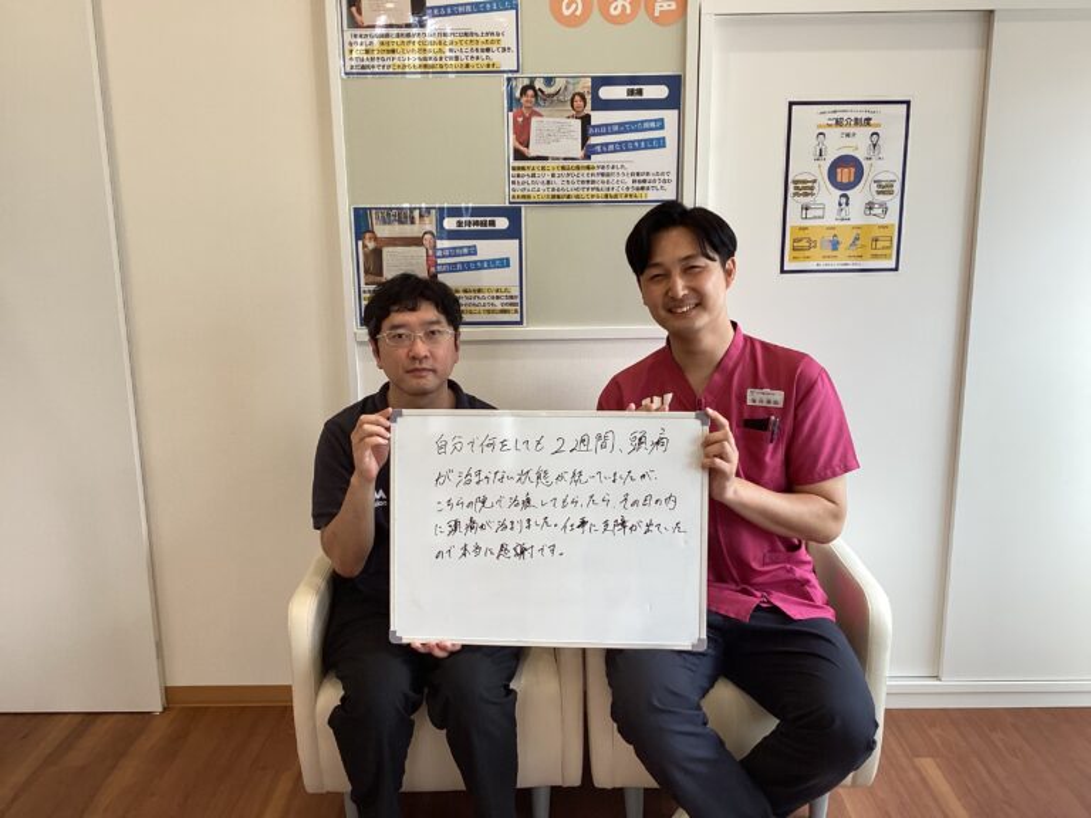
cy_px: 409
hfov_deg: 58.4
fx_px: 977
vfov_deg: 45.4
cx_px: 546
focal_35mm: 31
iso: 80
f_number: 2.4
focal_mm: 3.3
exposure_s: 1/120
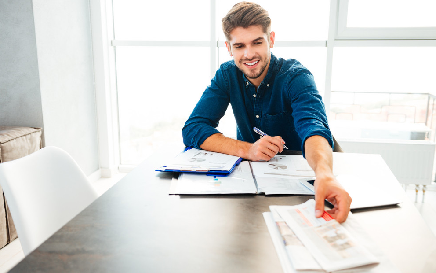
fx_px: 440
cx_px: 218
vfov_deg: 34.4
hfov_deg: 52.7
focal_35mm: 37
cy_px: 135
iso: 400
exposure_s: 1/125
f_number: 3.2
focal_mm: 36
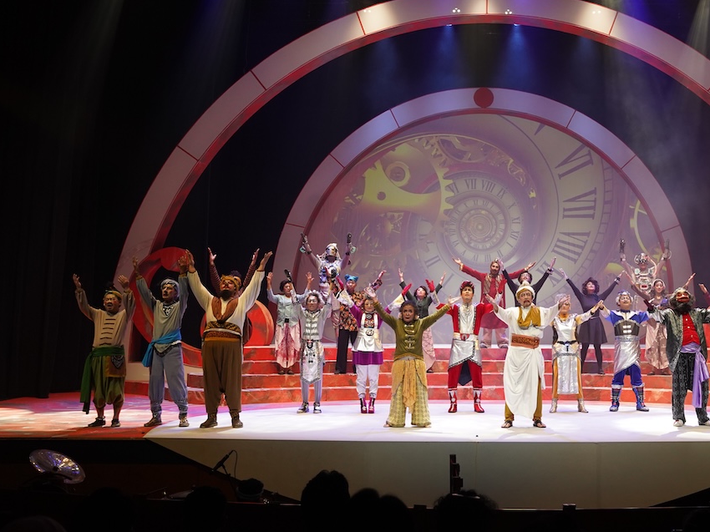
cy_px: 202
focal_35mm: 42
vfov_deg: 34.2
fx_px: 861
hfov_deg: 43.9
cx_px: 497
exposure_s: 1/200
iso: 2000
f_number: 3.5
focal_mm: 29
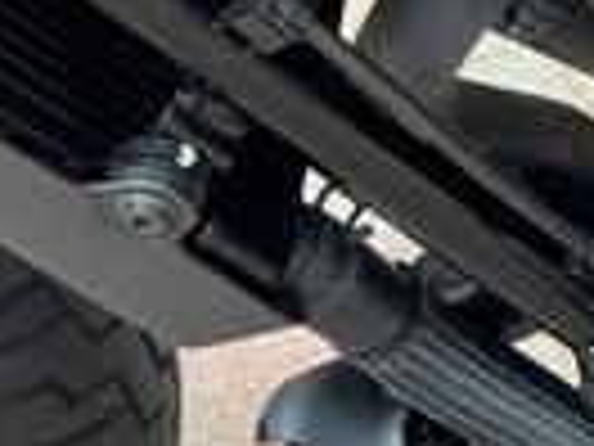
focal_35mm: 126
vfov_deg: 11.7
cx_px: 1292
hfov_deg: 13.0
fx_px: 2162
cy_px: 311
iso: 64
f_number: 1.6
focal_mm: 5.96
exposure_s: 1/121
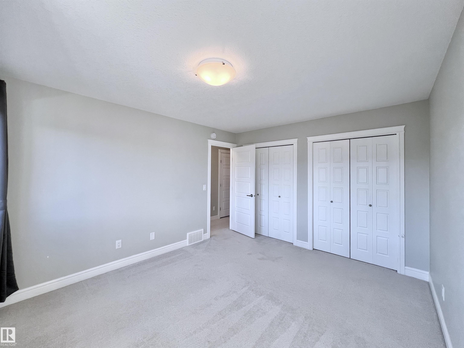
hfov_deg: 106.2
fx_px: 174
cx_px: 232
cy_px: 174
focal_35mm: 13
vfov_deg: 89.9
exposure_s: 1/120
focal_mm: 1.57
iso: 64
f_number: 1.8
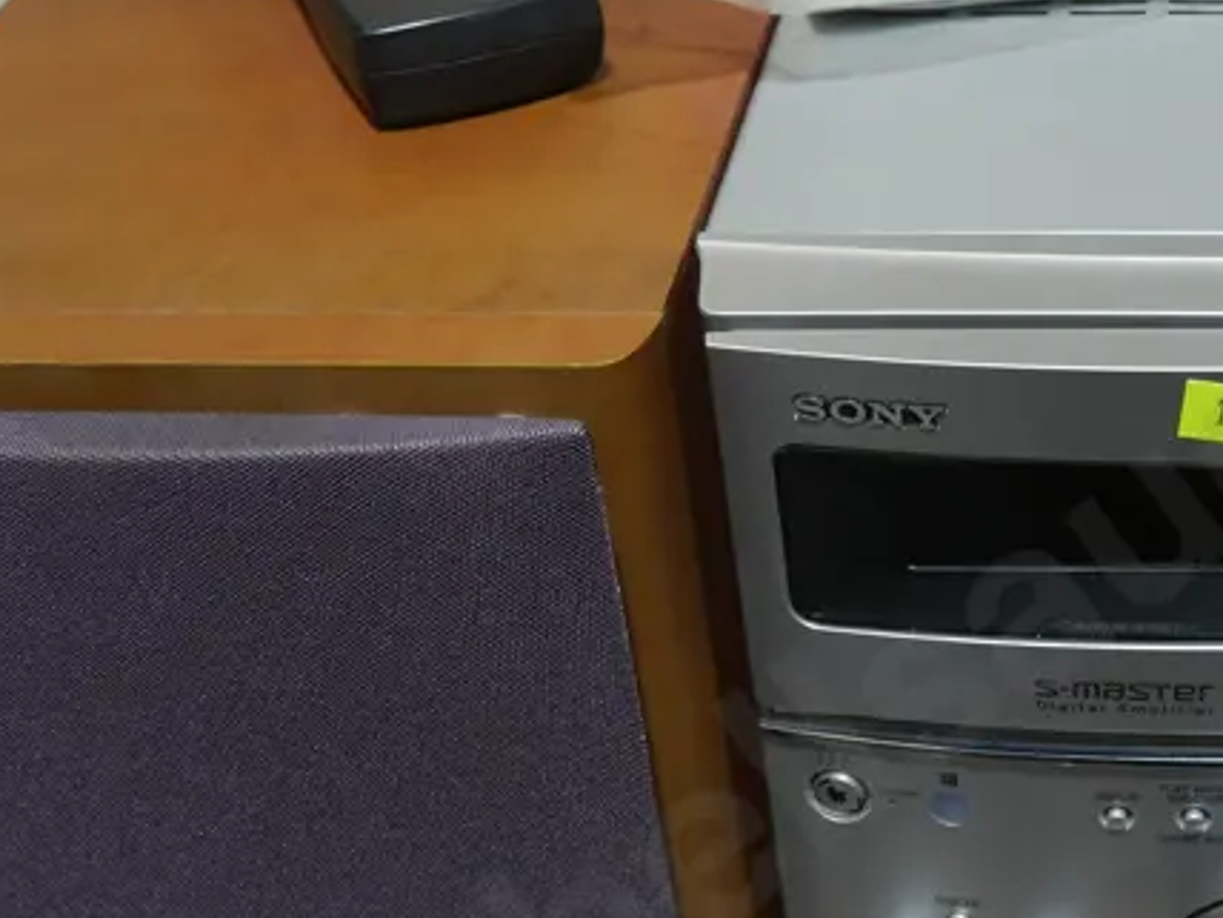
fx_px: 2367
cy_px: 513
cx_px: 1169
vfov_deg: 21.9
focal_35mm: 67
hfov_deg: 27.6
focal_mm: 14
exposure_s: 1/60
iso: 200
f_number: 3.5
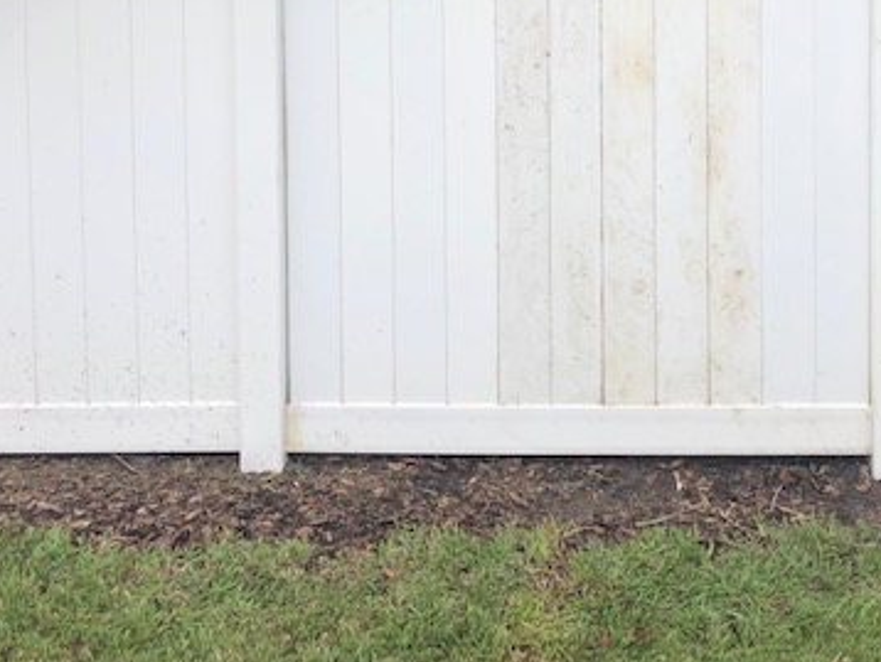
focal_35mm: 50
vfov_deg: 28.5
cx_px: 583
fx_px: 1273
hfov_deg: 37.8
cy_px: 135
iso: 20
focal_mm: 4
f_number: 1.8
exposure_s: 1/960
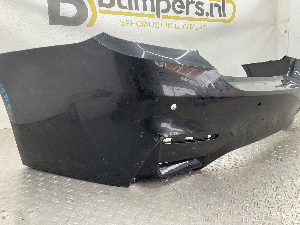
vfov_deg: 48.2
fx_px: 251
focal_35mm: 29
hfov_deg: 61.7
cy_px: 112
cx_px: 150
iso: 64
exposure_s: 1/120
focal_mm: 3
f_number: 1.8
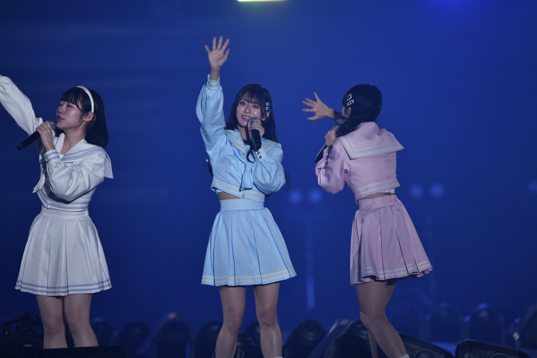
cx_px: 268
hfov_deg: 3.7
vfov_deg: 2.5
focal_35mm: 550
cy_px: 179
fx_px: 8204
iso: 1250
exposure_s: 1/400
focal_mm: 550
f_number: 6.3
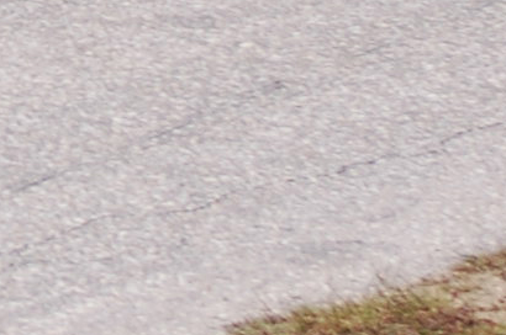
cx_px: -386
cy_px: -485
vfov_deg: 2.0
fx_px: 9585
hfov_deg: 3.0
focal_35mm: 683
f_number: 5.6
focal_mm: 62
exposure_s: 1/1250
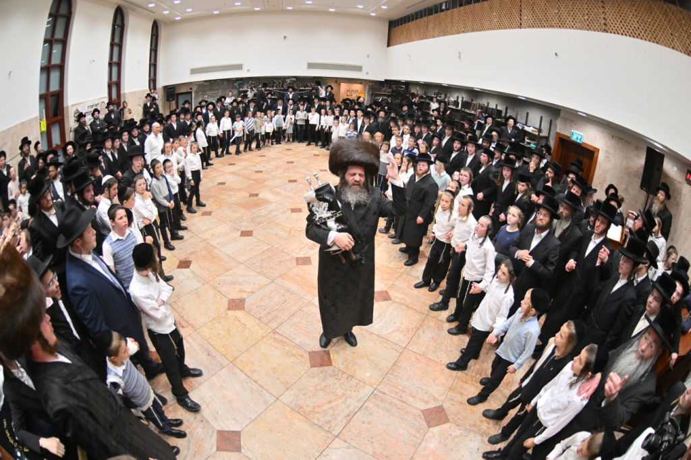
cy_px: 230
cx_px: 346
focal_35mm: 15
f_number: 2.8
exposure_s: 1/200
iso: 500
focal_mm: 10.5
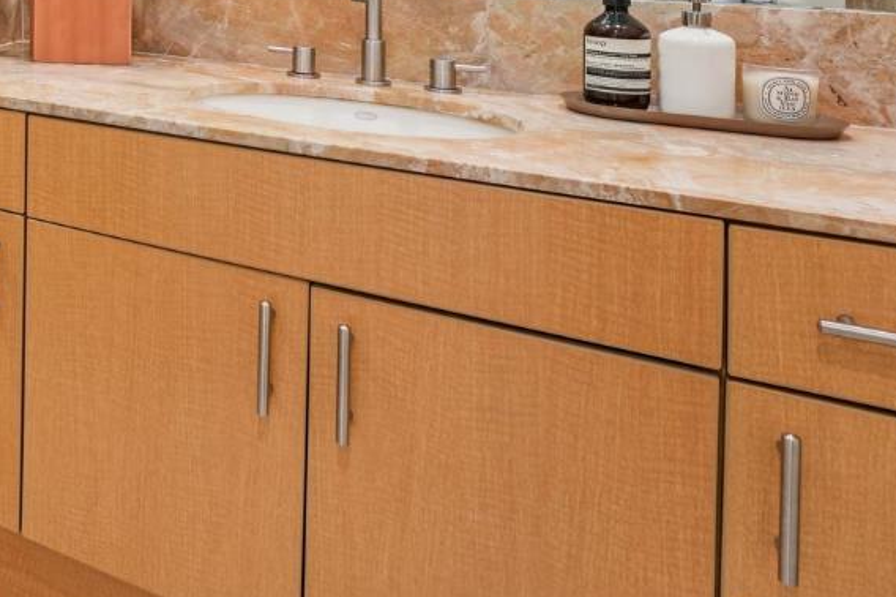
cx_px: -219
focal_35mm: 37
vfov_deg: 30.6
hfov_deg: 37.1
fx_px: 920
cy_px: -116
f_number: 8
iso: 640
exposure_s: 1/25
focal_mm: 14
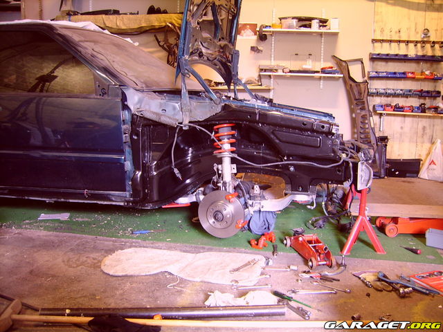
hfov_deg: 52.6
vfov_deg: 40.7
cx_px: 222
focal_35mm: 35
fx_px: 448
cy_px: 166
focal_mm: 5.95
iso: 100
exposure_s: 1/2
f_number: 2.8
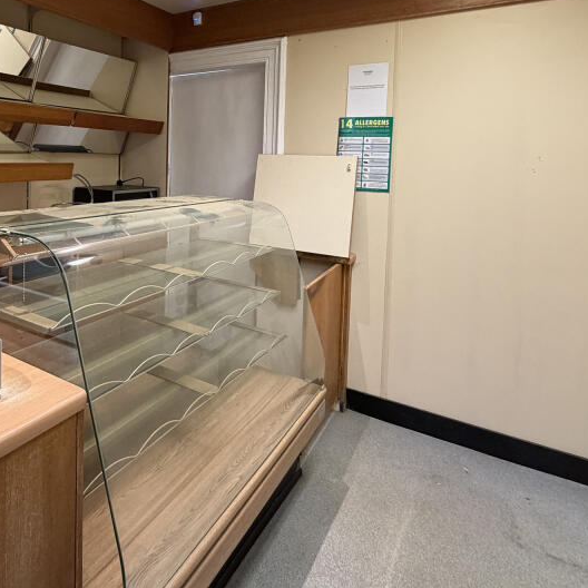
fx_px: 461
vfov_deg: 62.8
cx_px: 174
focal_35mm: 24
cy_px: 179
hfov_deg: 62.6
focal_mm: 2.22
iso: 250
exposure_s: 1/50
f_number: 2.2
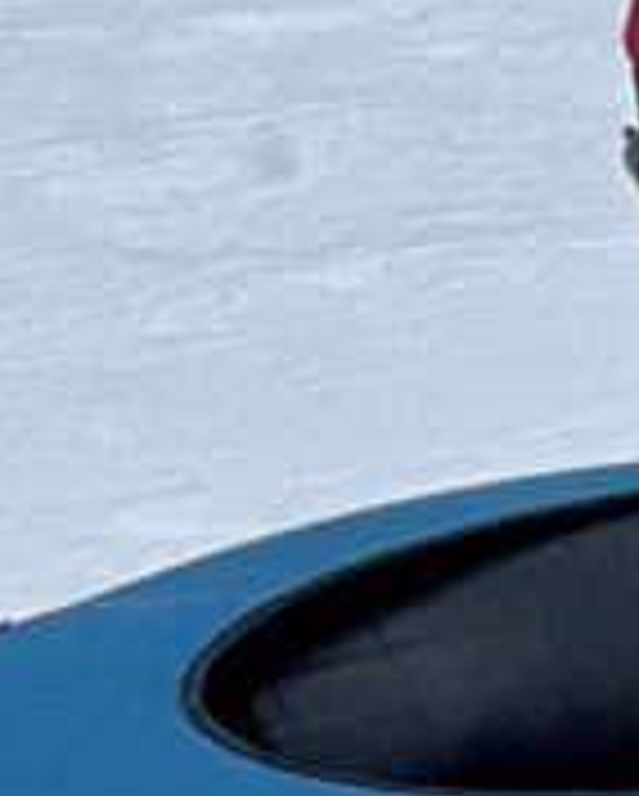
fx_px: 15151
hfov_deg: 2.4
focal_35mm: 642
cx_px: 1215
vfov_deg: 3.0
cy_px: -886
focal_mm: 9
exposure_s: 1/889
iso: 32
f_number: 2.8
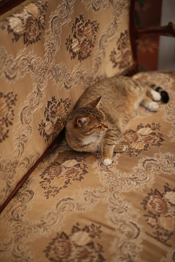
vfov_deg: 39.6
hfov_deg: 27.0
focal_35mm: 50
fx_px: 365
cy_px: 131
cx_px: 88
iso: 125
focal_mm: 50
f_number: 1.4
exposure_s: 1/640
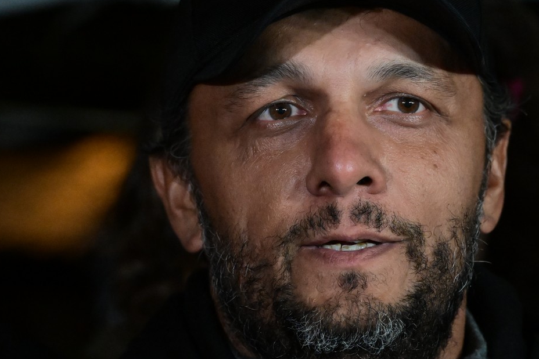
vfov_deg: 3.8
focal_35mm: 358
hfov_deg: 5.8
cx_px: 313
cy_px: 147
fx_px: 5361
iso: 8000
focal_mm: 185
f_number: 4.5
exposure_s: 1/250
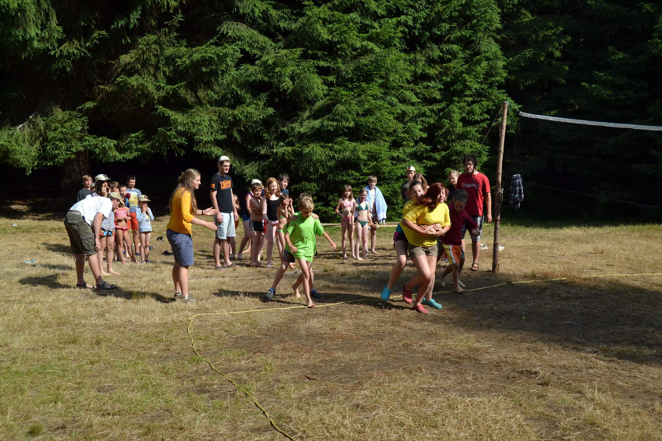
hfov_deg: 49.6
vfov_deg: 34.2
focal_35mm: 39
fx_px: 717
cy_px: 220
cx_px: 331
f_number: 6.3
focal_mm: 26
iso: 400
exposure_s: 1/1600
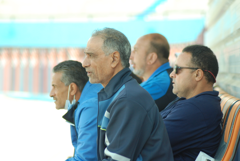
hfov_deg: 8.8
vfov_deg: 5.9
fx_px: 1552
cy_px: 80
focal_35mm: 232
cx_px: 120
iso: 500
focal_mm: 155
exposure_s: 1/320
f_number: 4.8
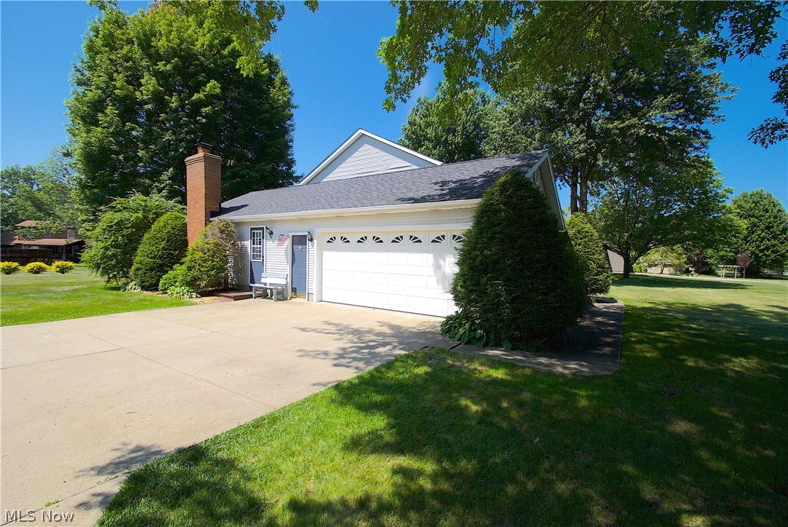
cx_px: 394
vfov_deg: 77.4
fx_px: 329
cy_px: 264
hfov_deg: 100.3
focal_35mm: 15
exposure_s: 1/320
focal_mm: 10
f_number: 9
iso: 100
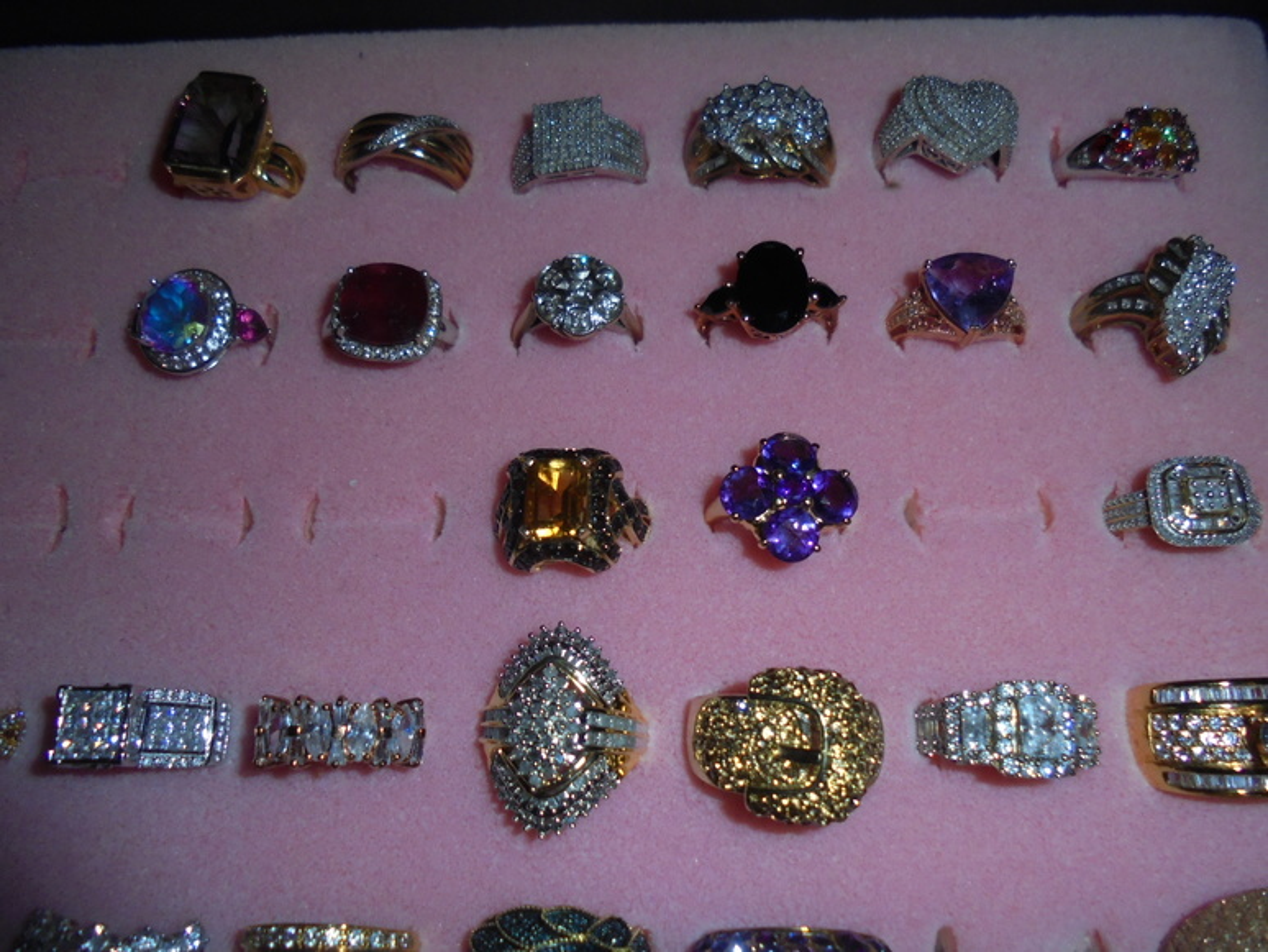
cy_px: 476
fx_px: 953
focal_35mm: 26
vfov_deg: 53.1
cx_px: 634
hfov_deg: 67.3
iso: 200
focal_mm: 4.6
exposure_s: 1/30
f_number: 11.5
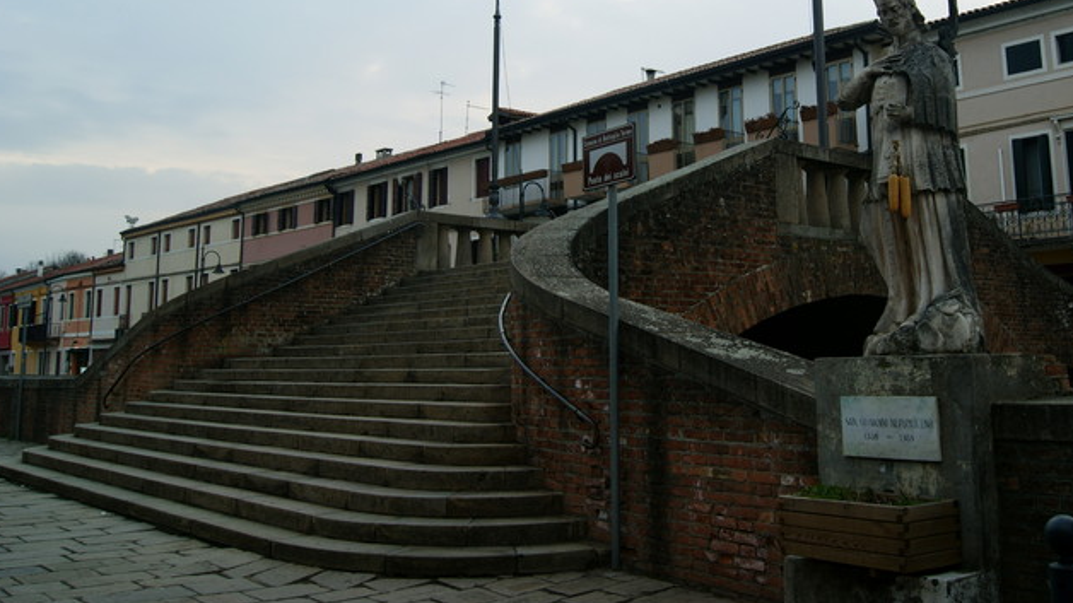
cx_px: 634
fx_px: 1024
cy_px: 158
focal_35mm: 36
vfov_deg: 32.3
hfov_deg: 55.0
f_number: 6.3
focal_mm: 18
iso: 100
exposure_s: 1/50
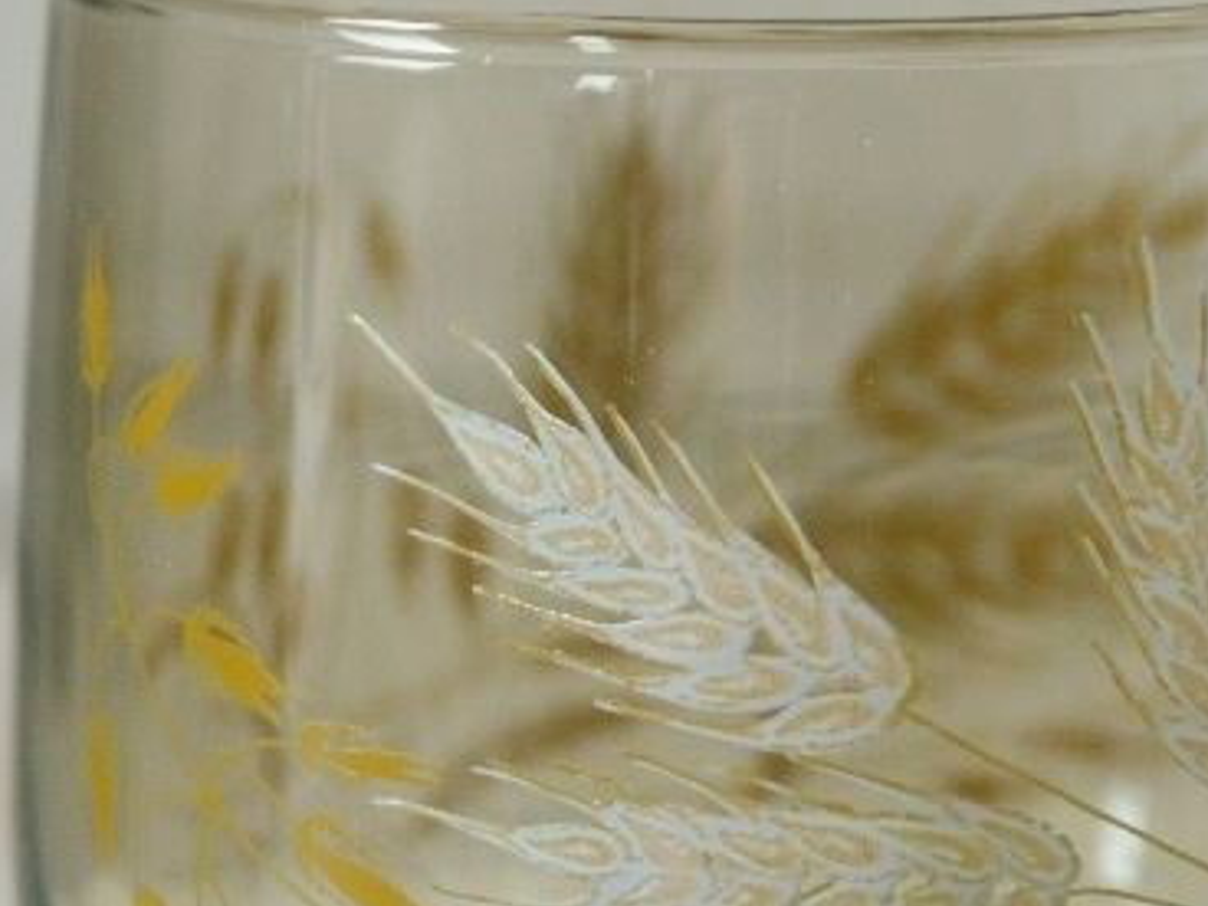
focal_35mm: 348
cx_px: 801
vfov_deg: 4.3
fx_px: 12144
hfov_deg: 5.7
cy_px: 568
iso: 100
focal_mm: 50.69
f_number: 3.5
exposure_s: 1/100
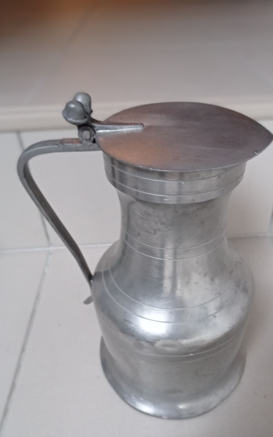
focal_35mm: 30
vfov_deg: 62.9
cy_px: 221
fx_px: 357
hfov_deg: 41.7
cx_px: 156
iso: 744
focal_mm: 4.7
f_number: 1.79
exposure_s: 1/25
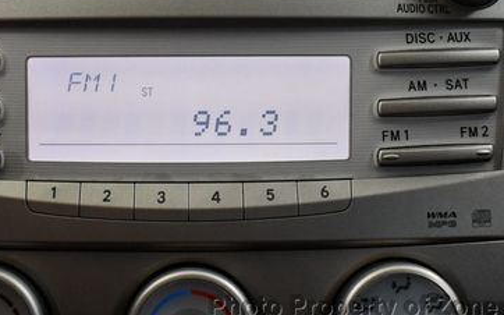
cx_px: 192
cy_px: 35
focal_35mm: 65
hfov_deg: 31.4
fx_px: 893
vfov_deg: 19.6
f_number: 3.5
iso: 1250
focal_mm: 18
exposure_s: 1/125
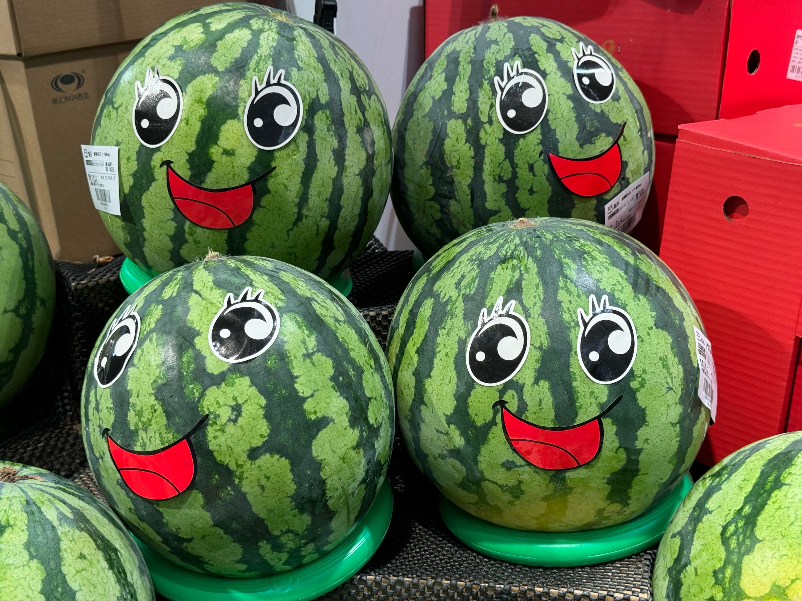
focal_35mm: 48
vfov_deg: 30.3
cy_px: 300
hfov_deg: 39.7
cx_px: 401
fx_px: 1112
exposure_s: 1/100
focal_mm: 6.76
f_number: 1.78
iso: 50
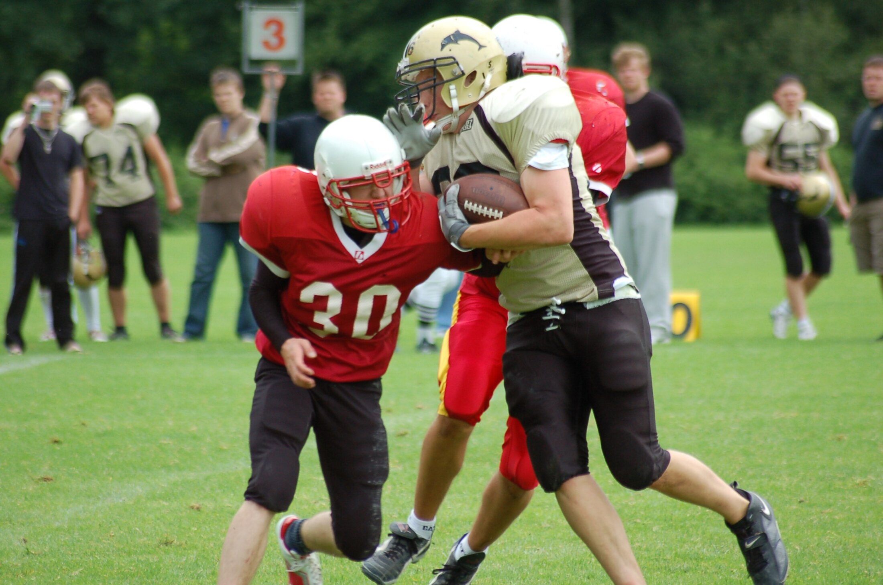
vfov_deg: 4.1
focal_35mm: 330
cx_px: 442
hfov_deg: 6.3
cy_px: 292
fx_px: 8079
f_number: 5.3
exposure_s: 1/800
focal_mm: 220
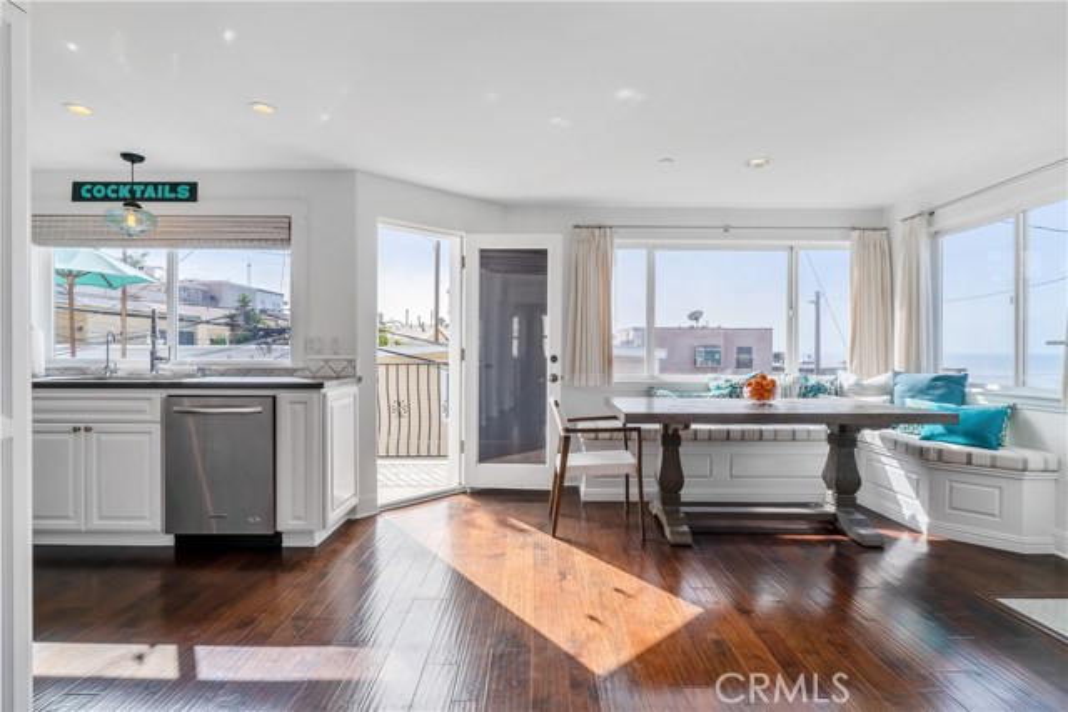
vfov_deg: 67.4
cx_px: 534
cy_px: 356
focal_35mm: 18
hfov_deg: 90.0
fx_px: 534
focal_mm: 18
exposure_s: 1/6400
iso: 200
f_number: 8
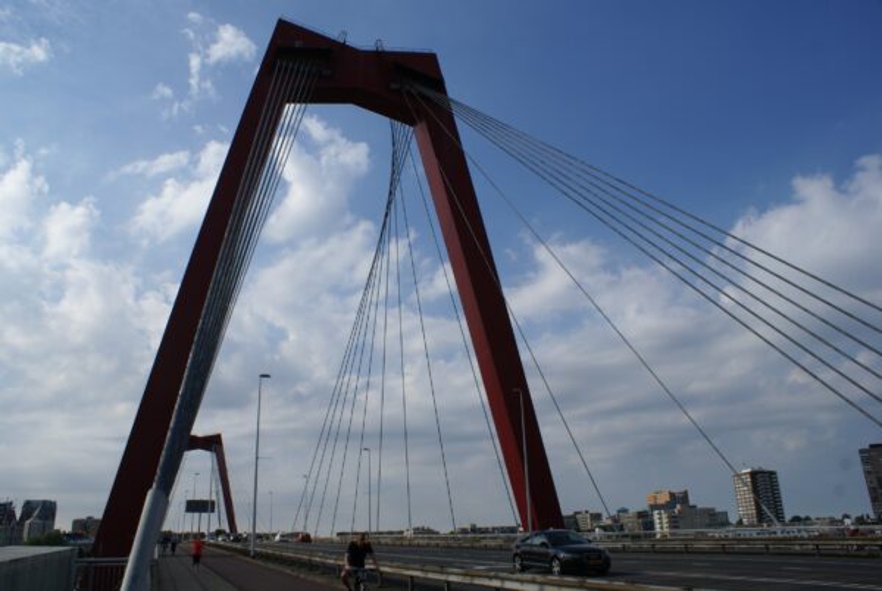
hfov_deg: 67.3
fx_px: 662
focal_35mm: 27
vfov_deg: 48.1
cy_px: 296
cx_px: 441
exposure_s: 1/320
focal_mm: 18
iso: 100
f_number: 10
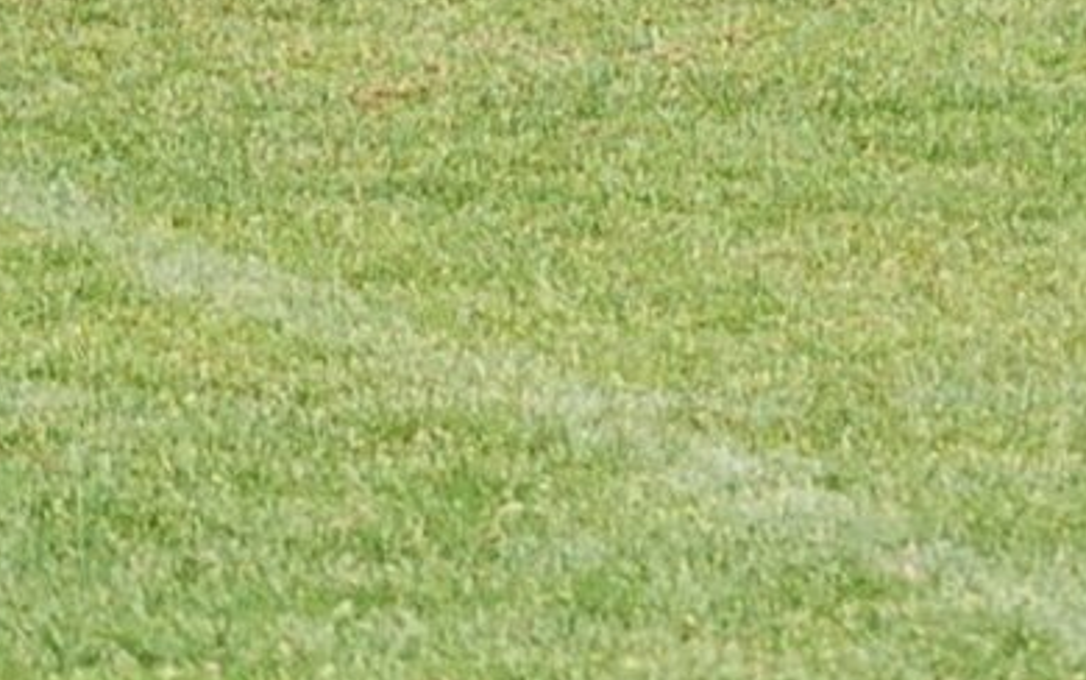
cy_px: -1065
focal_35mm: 602
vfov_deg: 2.2
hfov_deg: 3.5
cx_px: 1949
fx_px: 17823
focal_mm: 70
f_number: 4
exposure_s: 1/1000
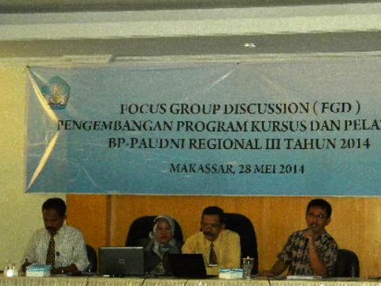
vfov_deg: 16.9
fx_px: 957
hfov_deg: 22.4
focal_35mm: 87
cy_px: 174
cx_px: 265
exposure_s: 1/30
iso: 702
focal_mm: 10.1
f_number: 4.1
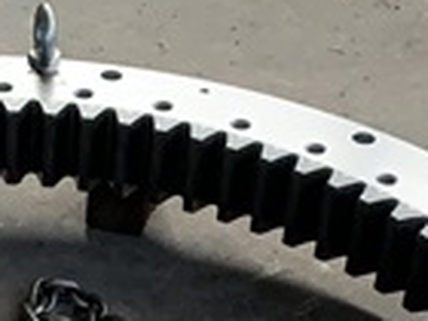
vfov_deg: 9.7
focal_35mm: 139
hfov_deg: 14.0
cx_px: 6
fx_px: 1719
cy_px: 718
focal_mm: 4.25
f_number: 1.8
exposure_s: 1/60
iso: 160
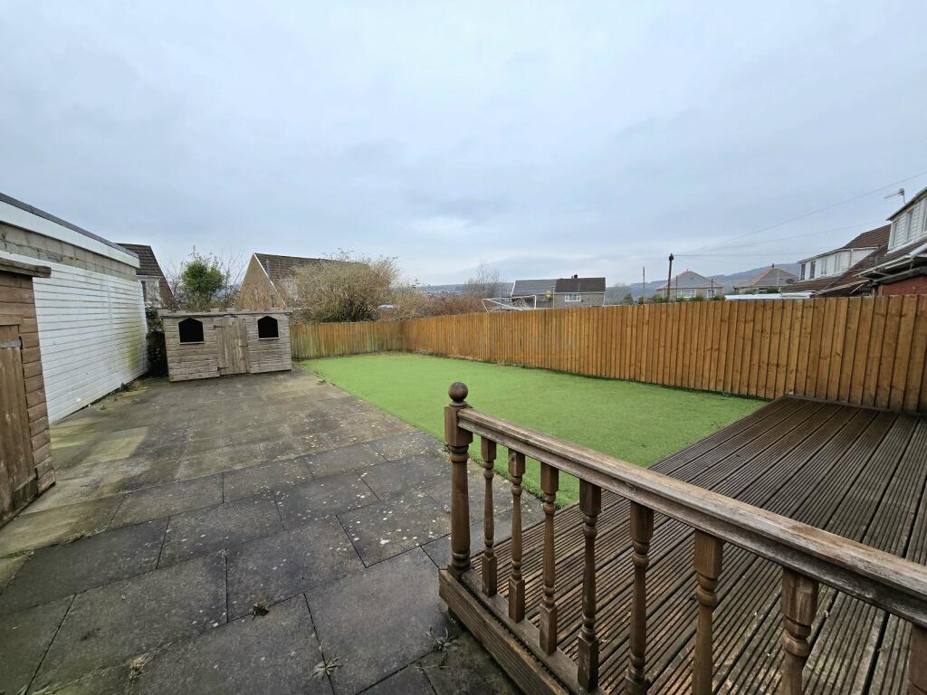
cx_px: 464
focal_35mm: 13
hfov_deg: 106.2
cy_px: 348
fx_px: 348
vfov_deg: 89.9
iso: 50
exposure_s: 1/156
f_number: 2.2
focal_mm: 2.2
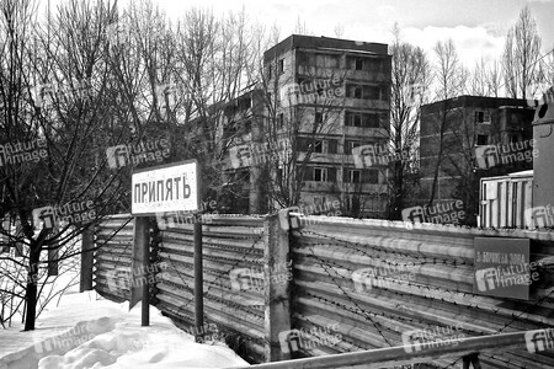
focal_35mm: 51
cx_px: 277
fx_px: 785
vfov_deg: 26.5
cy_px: 184
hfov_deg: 38.9
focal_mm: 34
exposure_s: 1/400
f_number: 20
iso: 3200
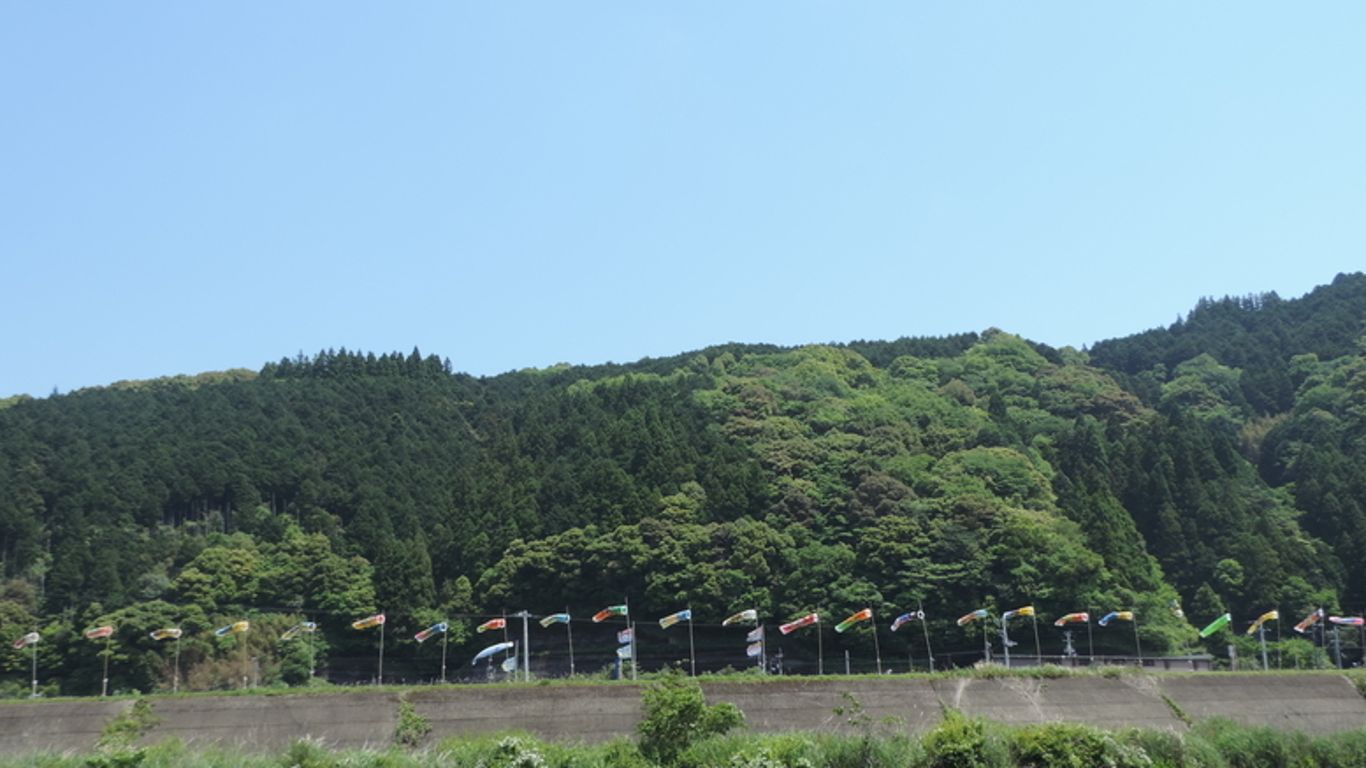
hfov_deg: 54.0
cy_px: 413
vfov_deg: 32.0
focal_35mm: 37
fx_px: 1340
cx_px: 689
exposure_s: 1/800
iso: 80
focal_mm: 5.8
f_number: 3.2
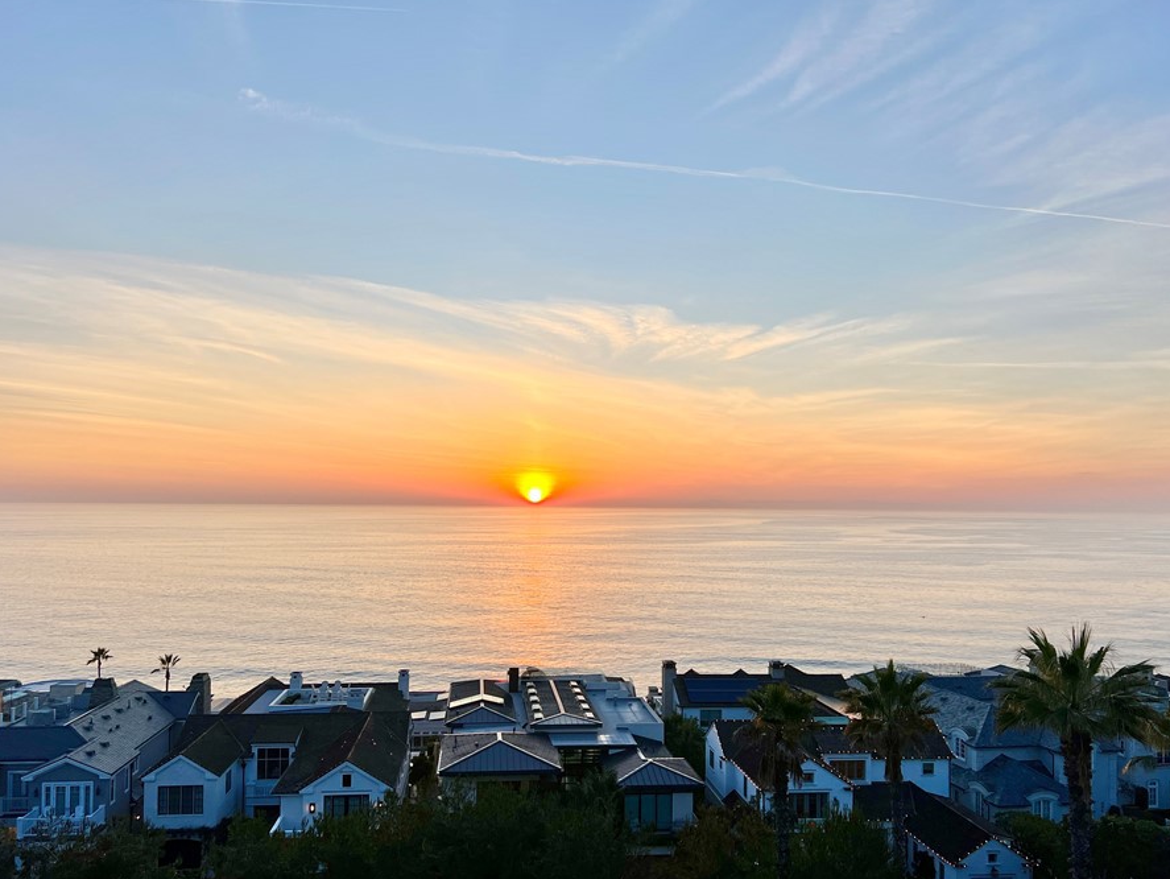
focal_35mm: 30
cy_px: 482
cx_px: 583
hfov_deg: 59.9
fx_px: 1014
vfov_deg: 46.8
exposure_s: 1/1238
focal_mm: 5.7
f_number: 1.5
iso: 50
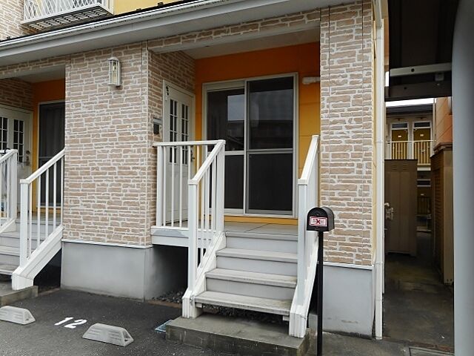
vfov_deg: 54.9
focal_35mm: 25
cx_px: 237
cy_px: 178
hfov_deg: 69.4
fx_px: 342
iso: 80
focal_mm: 4.5
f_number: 3.7
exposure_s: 1/320
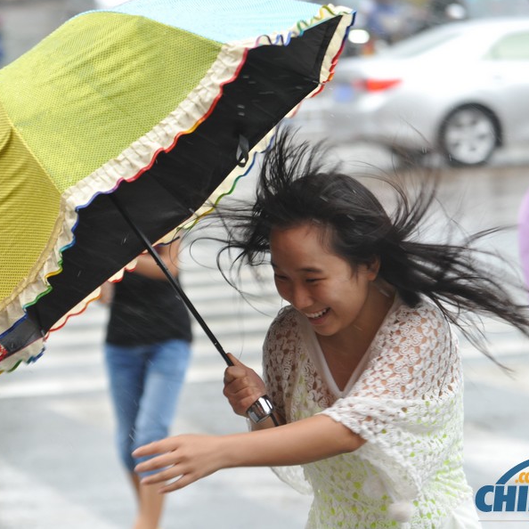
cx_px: 266
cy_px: 264
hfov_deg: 9.7
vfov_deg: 9.7
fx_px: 3112
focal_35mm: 180
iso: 800
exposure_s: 1/200
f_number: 5.6
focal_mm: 140
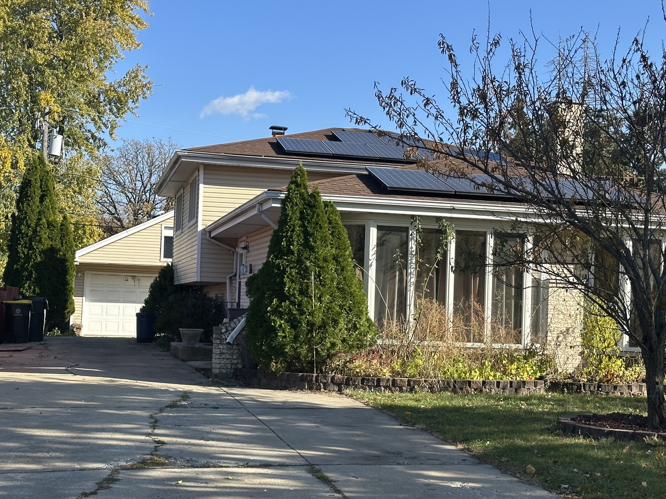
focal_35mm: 57
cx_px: 349
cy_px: 268
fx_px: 1096
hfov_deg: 33.8
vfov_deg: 25.6
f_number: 1.78
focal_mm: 6.86
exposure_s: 1/2252
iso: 64
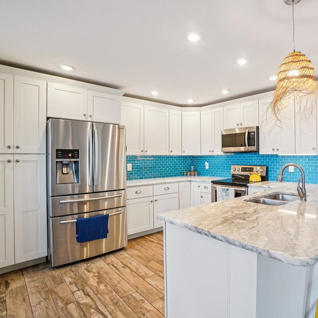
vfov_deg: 74.8
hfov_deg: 72.1
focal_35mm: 20
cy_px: 162
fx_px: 208
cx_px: 218
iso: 500
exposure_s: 1/30
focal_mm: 10
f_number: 8
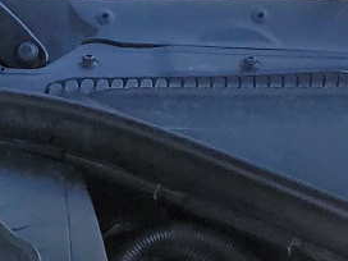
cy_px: 711
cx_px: -174
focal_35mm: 153
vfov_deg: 8.5
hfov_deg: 12.3
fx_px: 1538
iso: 50
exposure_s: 1/769
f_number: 1.5
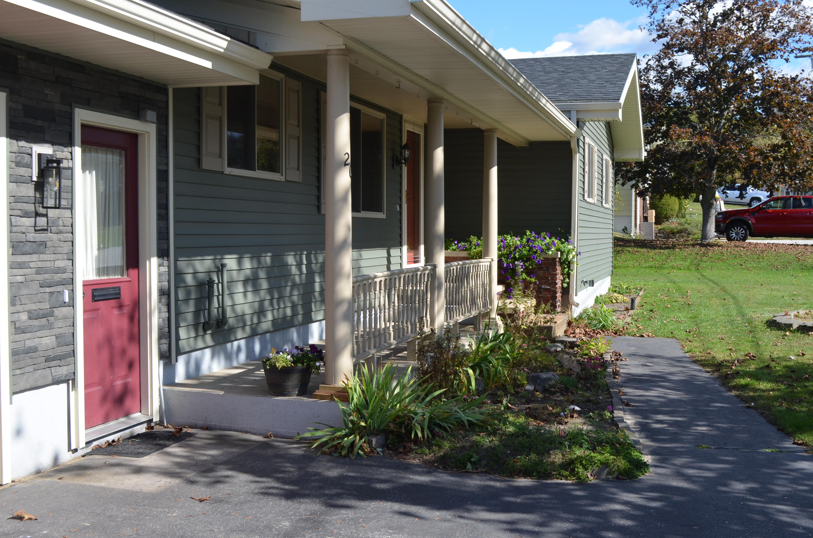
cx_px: 406
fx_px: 947
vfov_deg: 31.8
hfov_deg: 46.5
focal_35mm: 42
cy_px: 269
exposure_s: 1/250
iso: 200
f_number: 8
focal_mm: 28
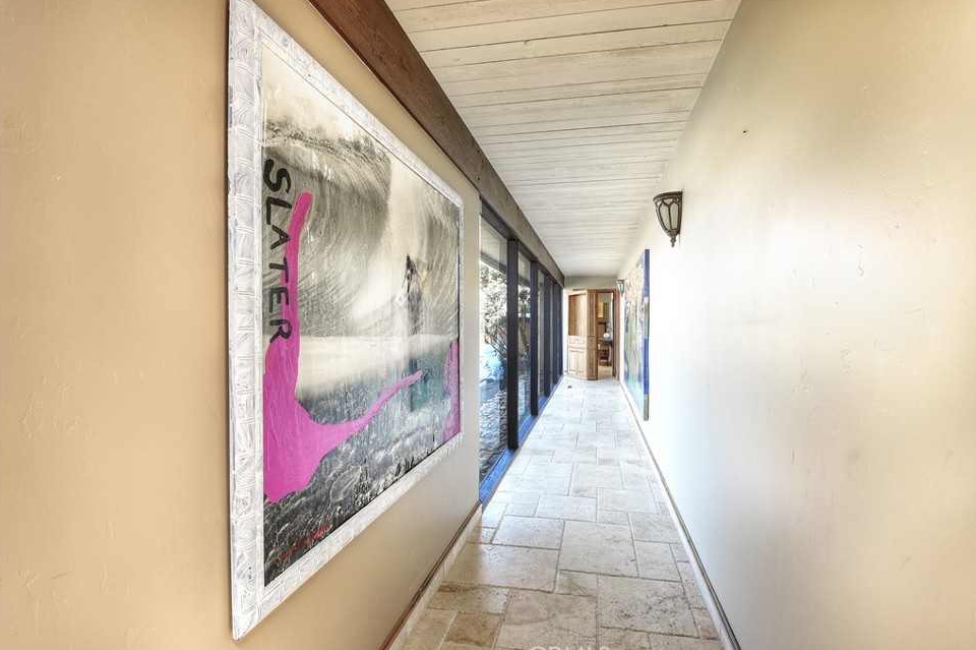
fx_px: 434
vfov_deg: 73.7
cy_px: 323
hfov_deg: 96.7
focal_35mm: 16
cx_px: 514
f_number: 8
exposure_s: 1/6
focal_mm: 10
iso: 100
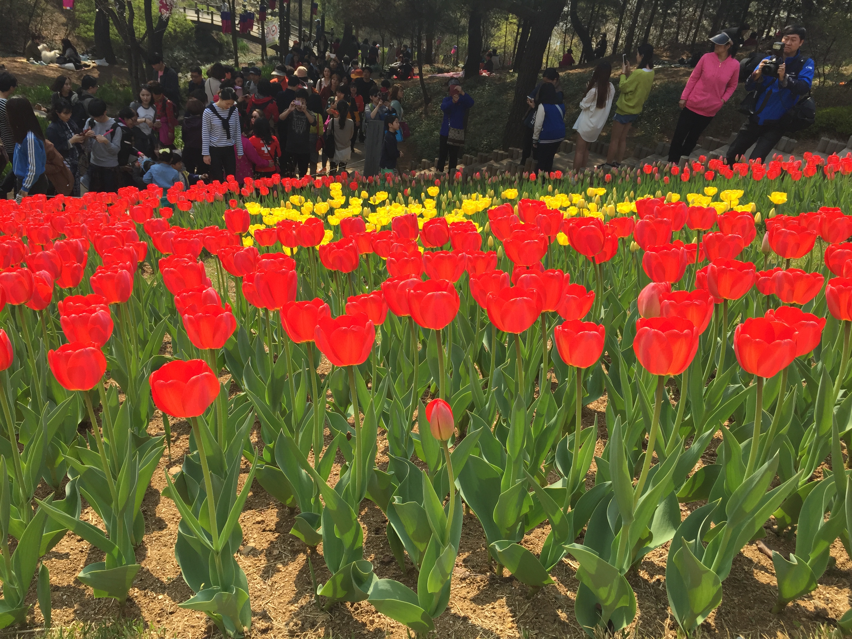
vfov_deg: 48.2
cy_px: 320
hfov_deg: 61.7
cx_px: 426
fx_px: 714
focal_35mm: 29
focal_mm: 4.15
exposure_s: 1/775
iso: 32
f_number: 2.2
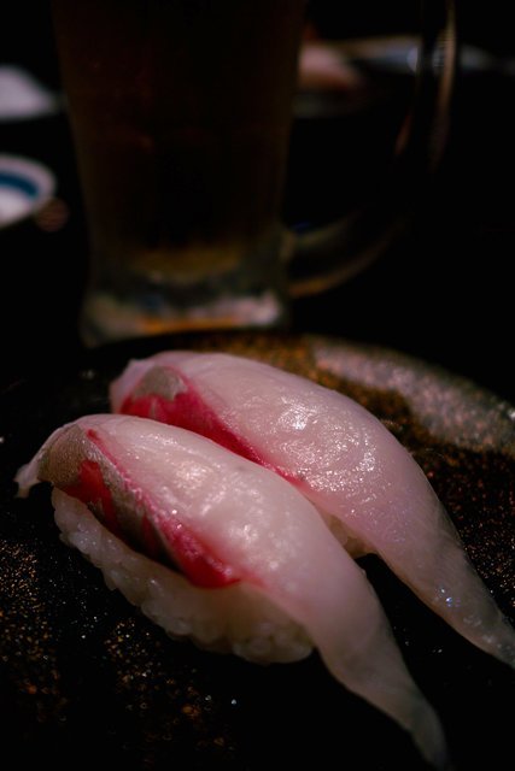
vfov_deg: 47.4
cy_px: 386
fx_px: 879
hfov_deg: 32.6
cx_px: 258
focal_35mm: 41
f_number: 2.8
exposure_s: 1/100
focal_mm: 24.2
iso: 200
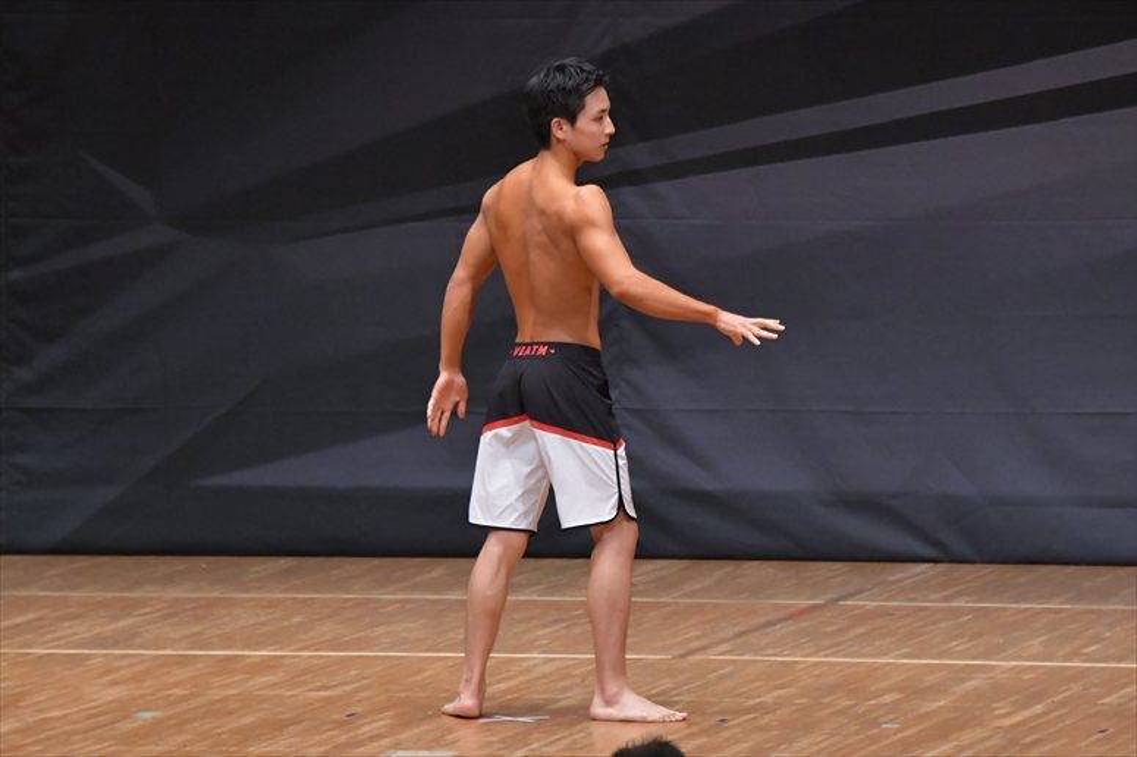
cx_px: 568
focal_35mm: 285
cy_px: 378
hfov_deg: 7.2
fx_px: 8997
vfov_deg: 4.8
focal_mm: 190
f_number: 5.6
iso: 6400
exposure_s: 1/400
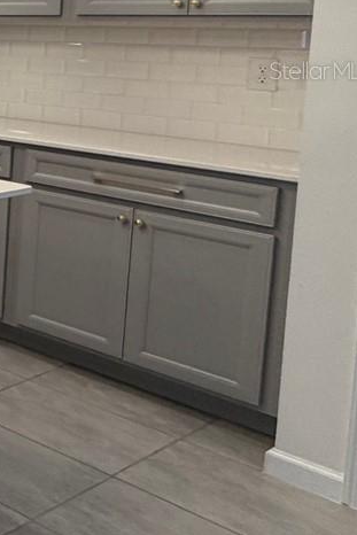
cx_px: -541
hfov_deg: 14.3
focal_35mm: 50
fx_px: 743
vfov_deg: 37.4
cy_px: 70
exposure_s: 1/120
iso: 125
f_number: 2.2
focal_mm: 2.22
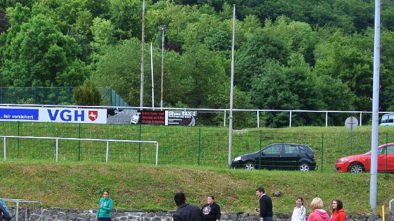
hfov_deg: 28.2
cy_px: 225
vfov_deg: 16.0
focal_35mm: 74
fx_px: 773
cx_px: 100
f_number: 4
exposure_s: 1/250
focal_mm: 13.6
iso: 100
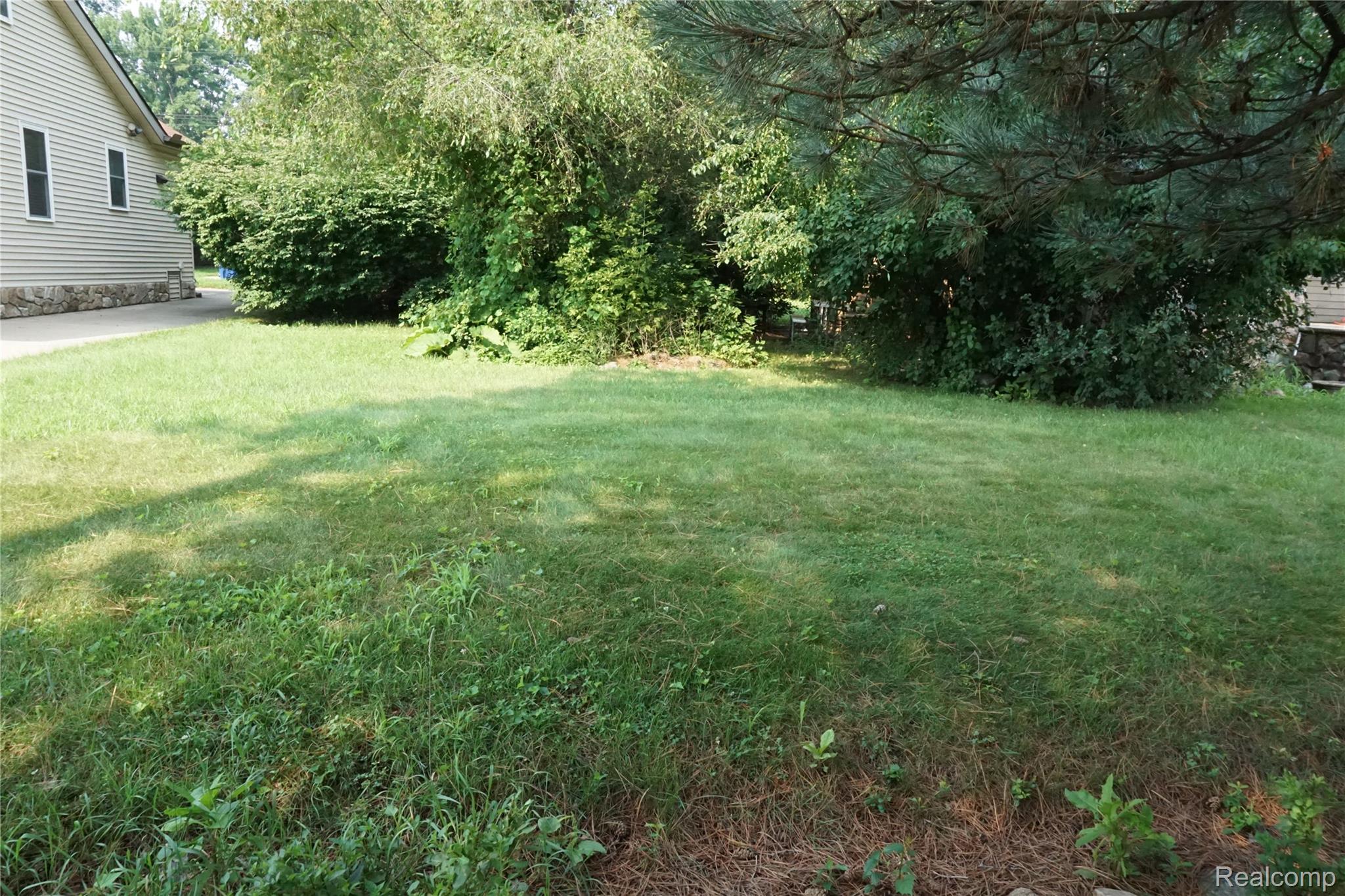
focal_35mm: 24
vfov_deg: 53.1
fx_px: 897
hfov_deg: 73.7
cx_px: 672
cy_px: 448
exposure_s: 1/320
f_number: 16
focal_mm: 16
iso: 3200
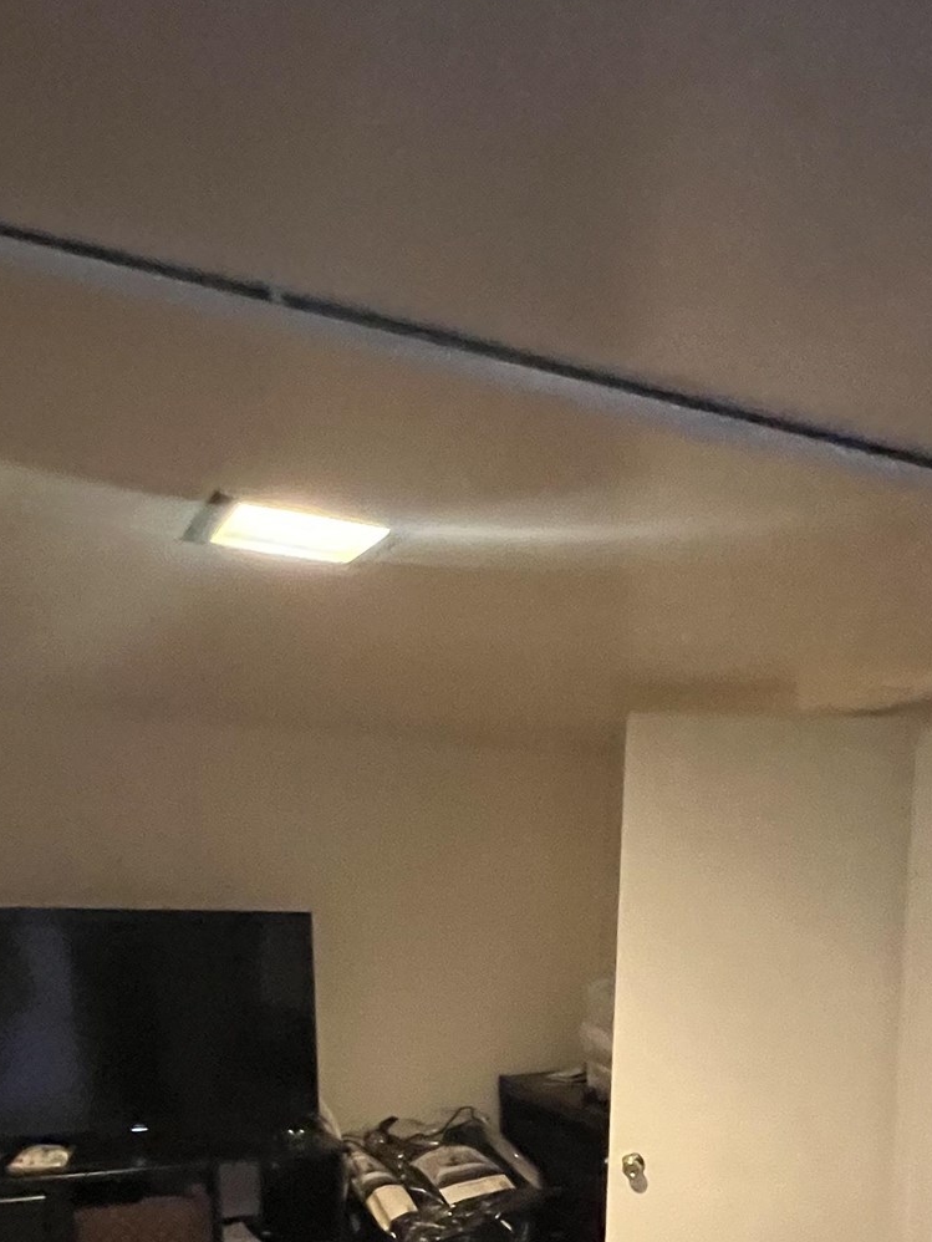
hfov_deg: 46.5
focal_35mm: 30
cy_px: 1222
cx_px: 560
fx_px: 1076
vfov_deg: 49.7
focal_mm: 1.57
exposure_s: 1/30
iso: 1000
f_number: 1.8
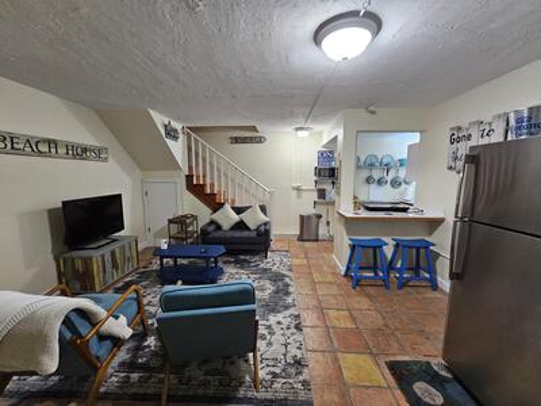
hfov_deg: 106.2
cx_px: 270
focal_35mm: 13
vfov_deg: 89.9
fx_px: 203
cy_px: 203
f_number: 2.2
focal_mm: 2.2
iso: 400
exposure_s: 1/30
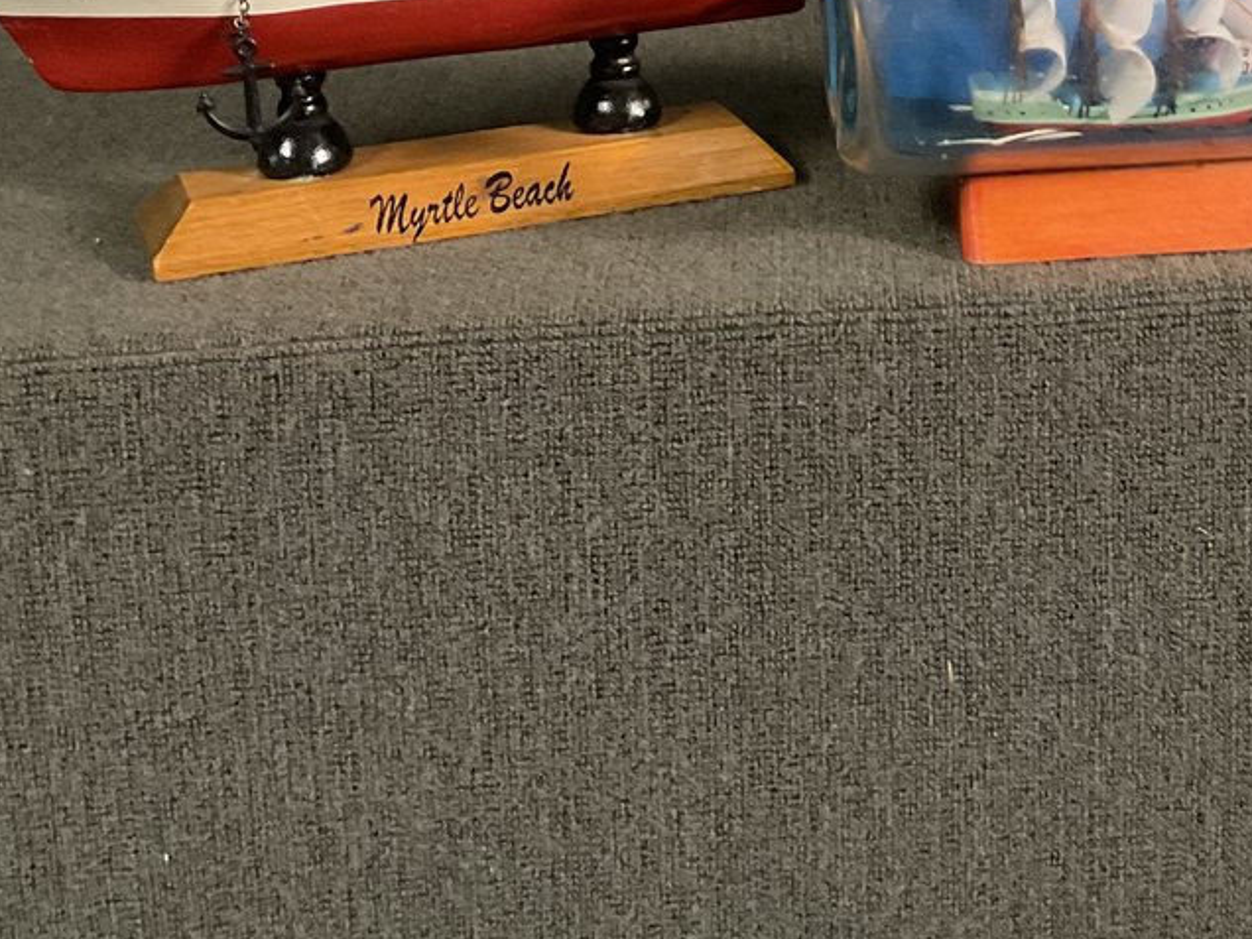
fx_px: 2496
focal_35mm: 69
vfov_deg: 20.2
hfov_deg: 27.6
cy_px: -141
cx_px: 1003
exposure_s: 1/40
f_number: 1.8
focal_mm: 3
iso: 250
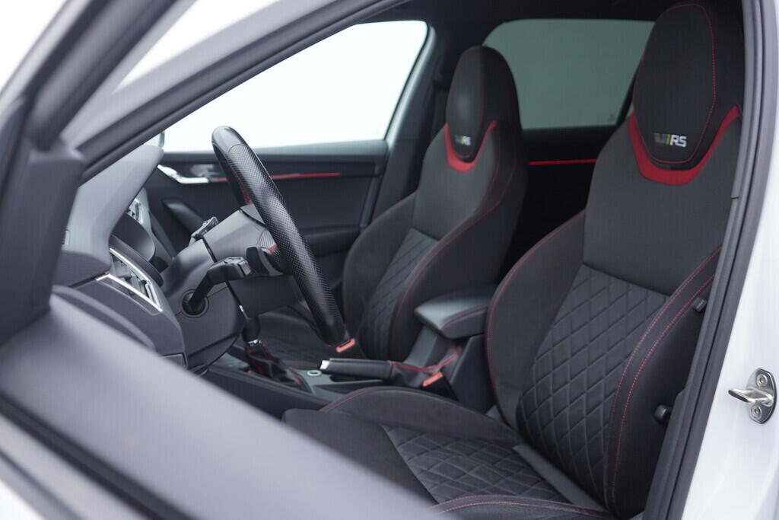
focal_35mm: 36
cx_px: 390
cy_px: 260
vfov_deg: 36.9
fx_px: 779
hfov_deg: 53.1
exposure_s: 1/40
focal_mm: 24
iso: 125
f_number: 2.8
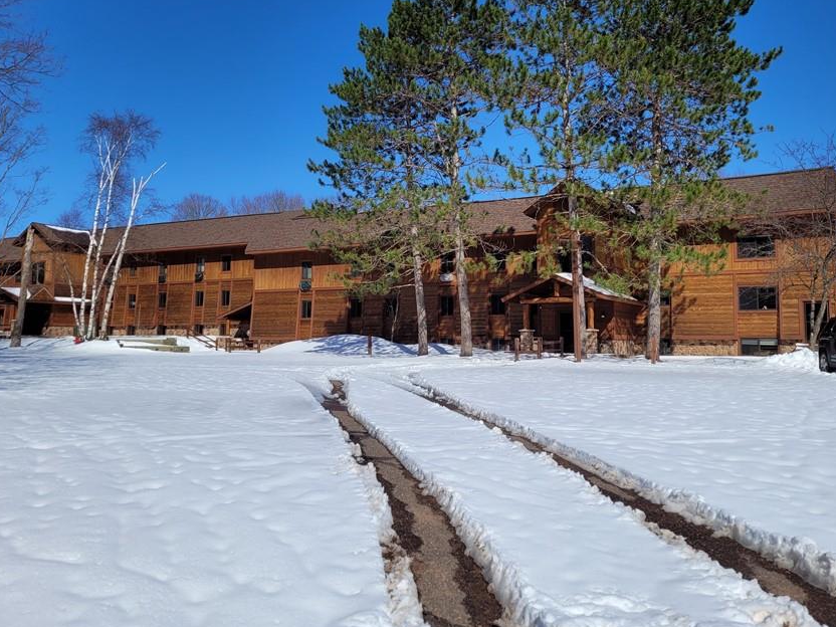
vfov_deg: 44.1
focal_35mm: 32
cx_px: 424
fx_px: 773
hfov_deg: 56.8
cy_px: 278
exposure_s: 1/5257
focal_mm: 5.4
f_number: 1.8
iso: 40
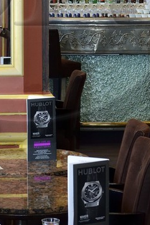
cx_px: 25
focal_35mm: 155
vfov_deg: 12.9
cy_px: -50
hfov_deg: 8.8
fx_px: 968
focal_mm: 35
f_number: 6.3
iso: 800
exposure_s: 1/30
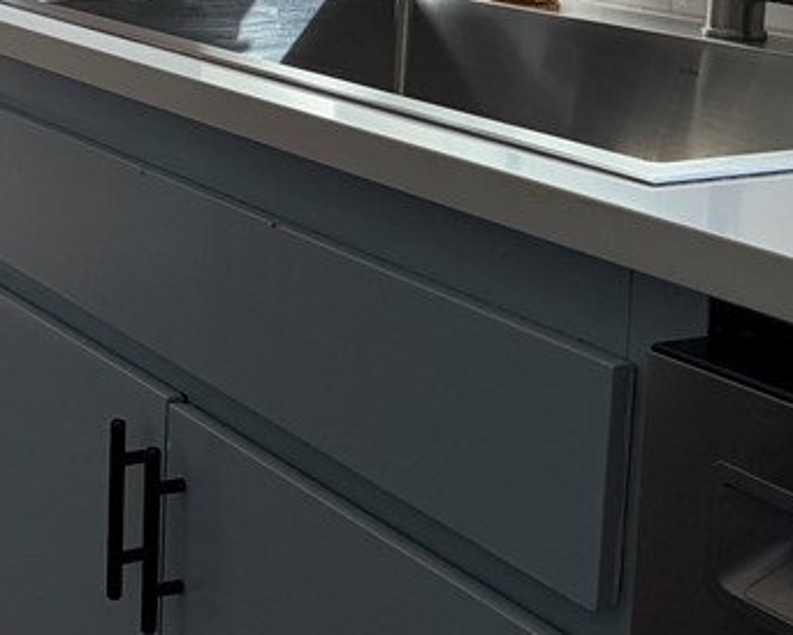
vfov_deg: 19.6
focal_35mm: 76
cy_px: -12
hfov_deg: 24.1
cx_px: 23
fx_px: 1785
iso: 100
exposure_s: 1/216
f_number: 1.6
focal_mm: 5.96
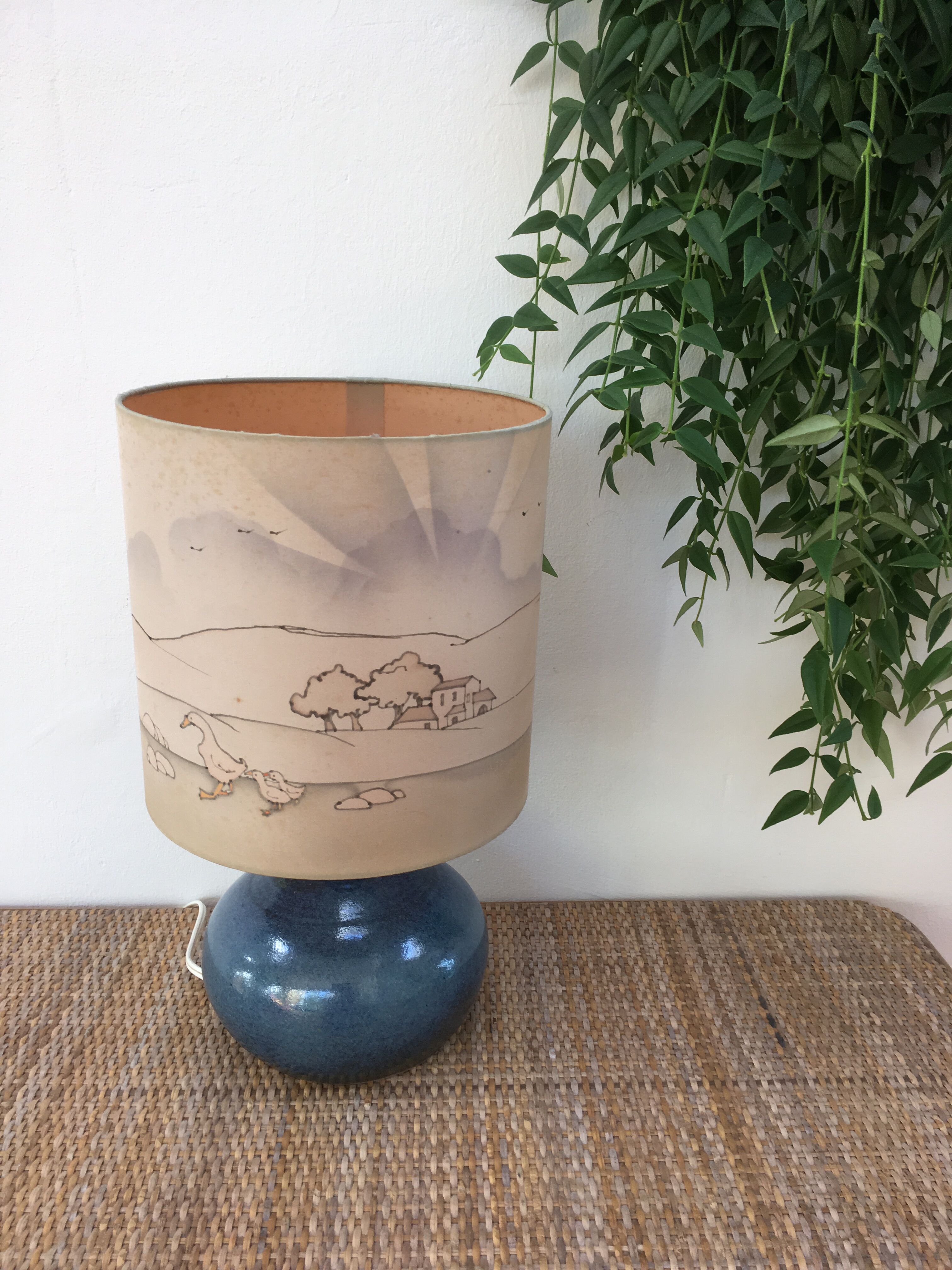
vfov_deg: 61.7
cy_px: 635
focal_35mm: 29
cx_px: 476
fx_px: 1063
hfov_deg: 48.2
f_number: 2.2
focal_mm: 4.15
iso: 32
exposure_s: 1/50
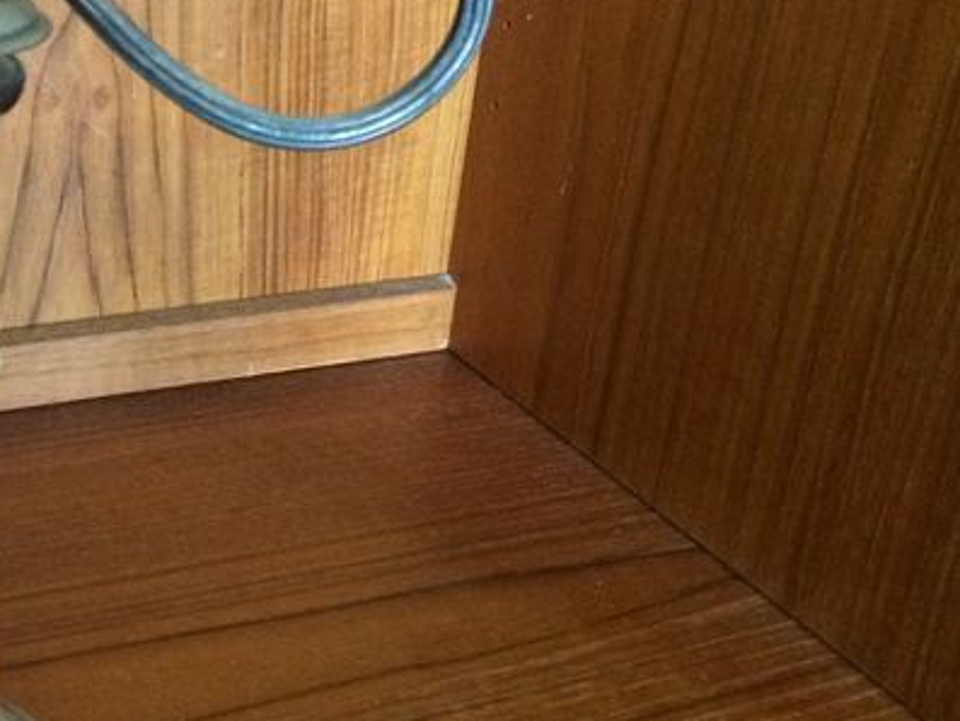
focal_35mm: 68
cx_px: -97
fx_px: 1886
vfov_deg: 21.5
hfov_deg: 26.3
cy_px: 200
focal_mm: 4.12
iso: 320
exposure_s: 1/30
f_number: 2.2
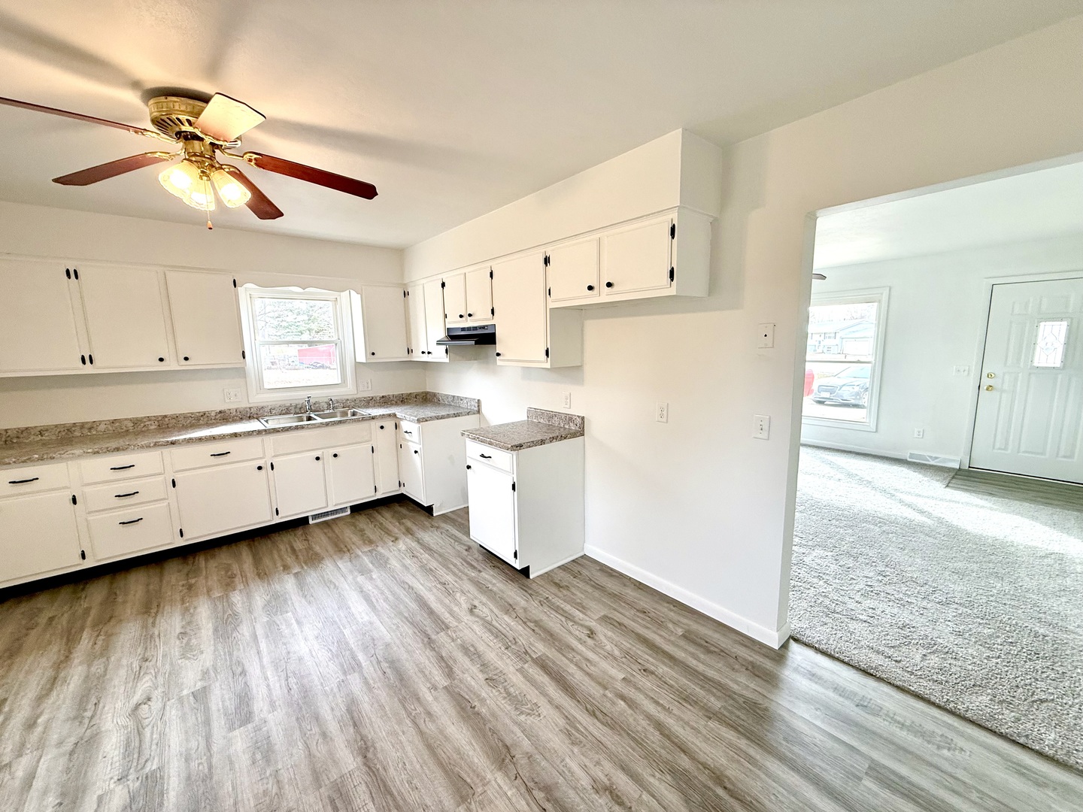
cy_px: 406
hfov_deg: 102.1
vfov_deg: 85.7
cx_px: 542
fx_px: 438
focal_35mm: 14
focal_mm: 2.22
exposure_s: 1/120
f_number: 2.2
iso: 125
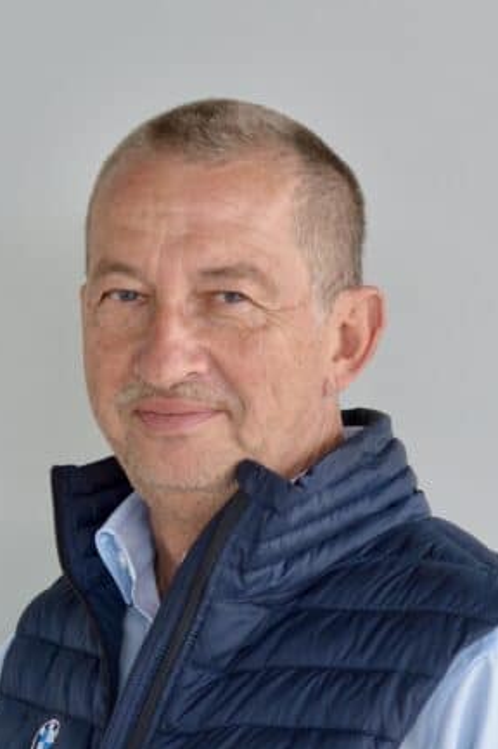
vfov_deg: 19.6
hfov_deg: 13.1
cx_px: 197
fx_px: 2161
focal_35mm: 104
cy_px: 458
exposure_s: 1/30
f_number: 5
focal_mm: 50
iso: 500
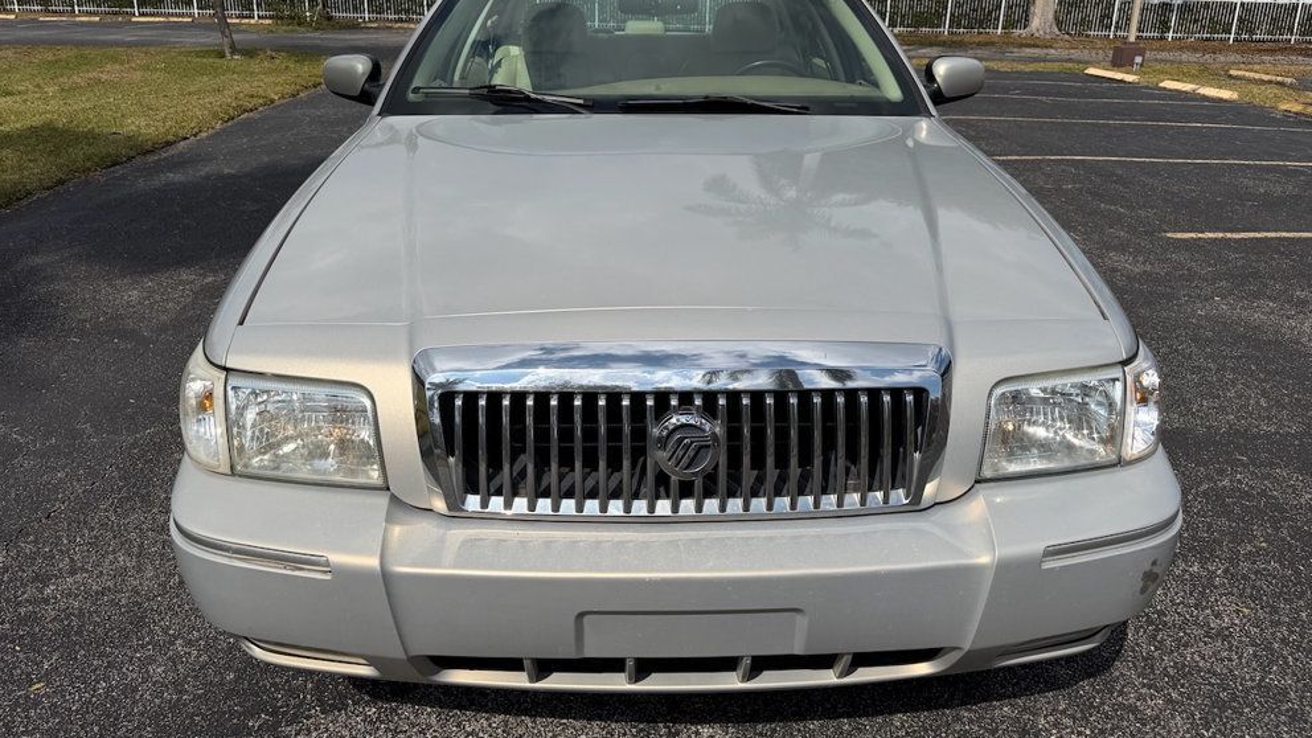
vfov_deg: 42.8
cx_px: 657
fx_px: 939
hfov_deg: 69.9
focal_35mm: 27
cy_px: 325
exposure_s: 1/9091
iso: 80
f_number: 1.78
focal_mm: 6.76
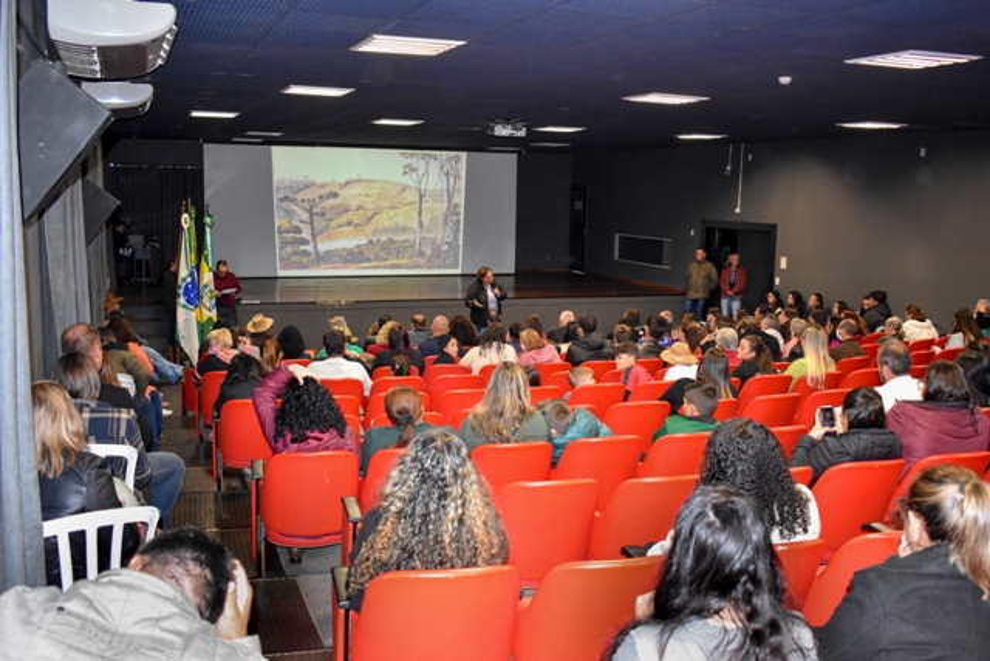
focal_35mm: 33
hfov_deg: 57.2
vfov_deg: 40.0
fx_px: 908
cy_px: 330
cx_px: 495
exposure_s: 1/60
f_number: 3.8
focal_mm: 22
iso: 2800
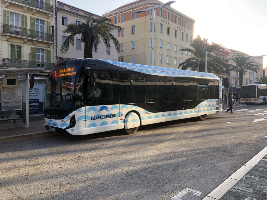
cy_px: 100
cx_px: 134
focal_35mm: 28
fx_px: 216
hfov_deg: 63.4
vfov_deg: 49.7
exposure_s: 1/500
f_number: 1.8
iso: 20
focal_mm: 4
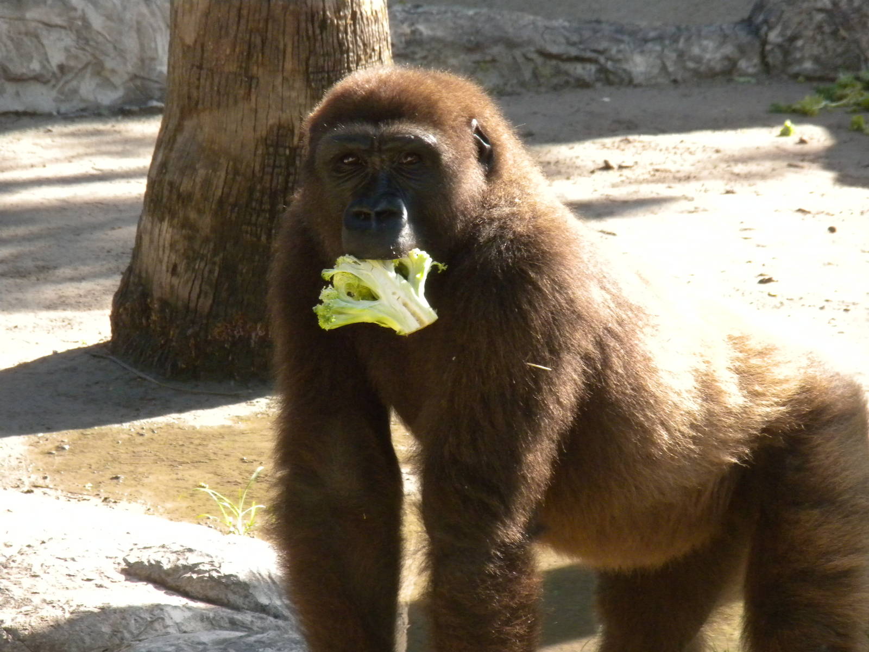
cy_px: 326
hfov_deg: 7.6
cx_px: 434
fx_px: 6527
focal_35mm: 260
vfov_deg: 5.7
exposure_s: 1/365
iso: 400
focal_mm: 46.2
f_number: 5.3
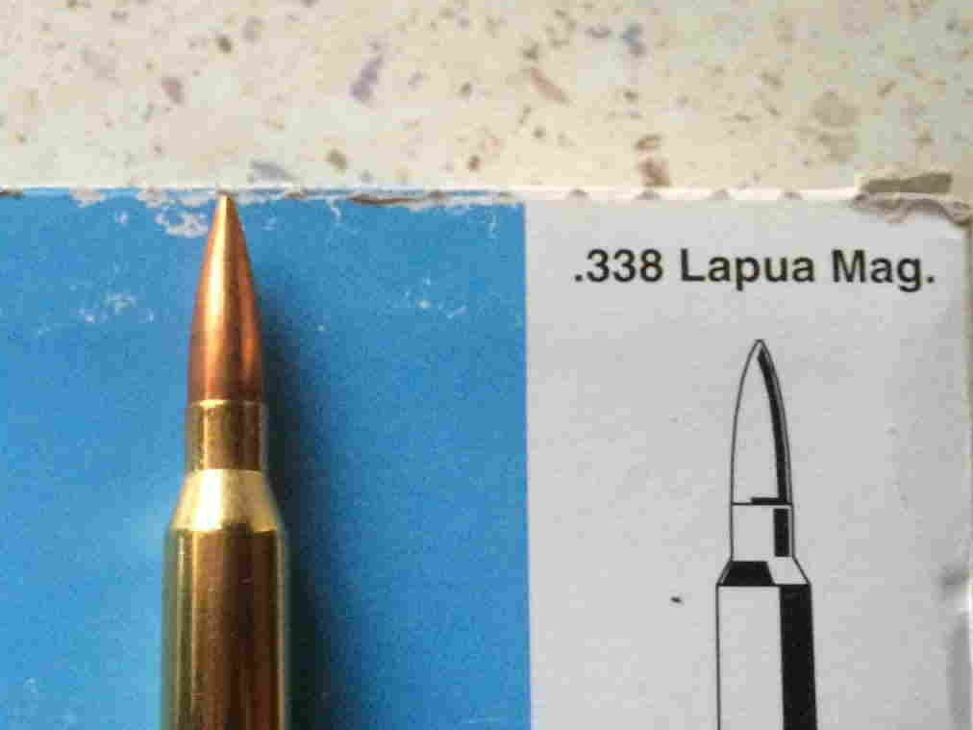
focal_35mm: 55
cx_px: 162
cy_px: 585
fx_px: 1546
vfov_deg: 26.1
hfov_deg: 33.7
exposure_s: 1/17
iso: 320
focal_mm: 4.15
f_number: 2.2
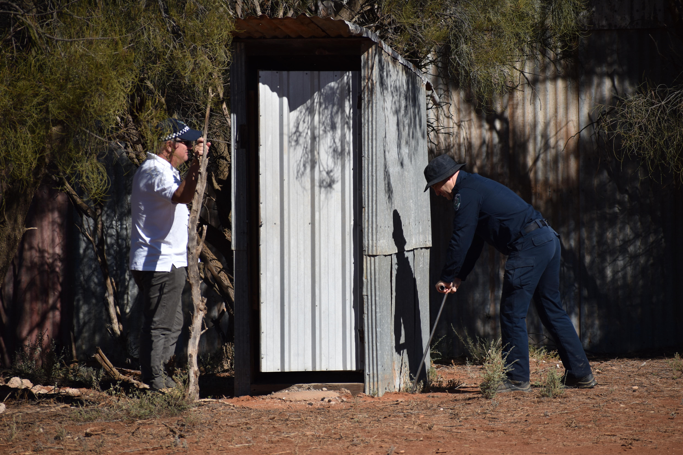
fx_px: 5406
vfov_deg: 4.8
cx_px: 342
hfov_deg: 7.2
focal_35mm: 285
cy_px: 228
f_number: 5.3
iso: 100
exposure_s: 1/1000
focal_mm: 190
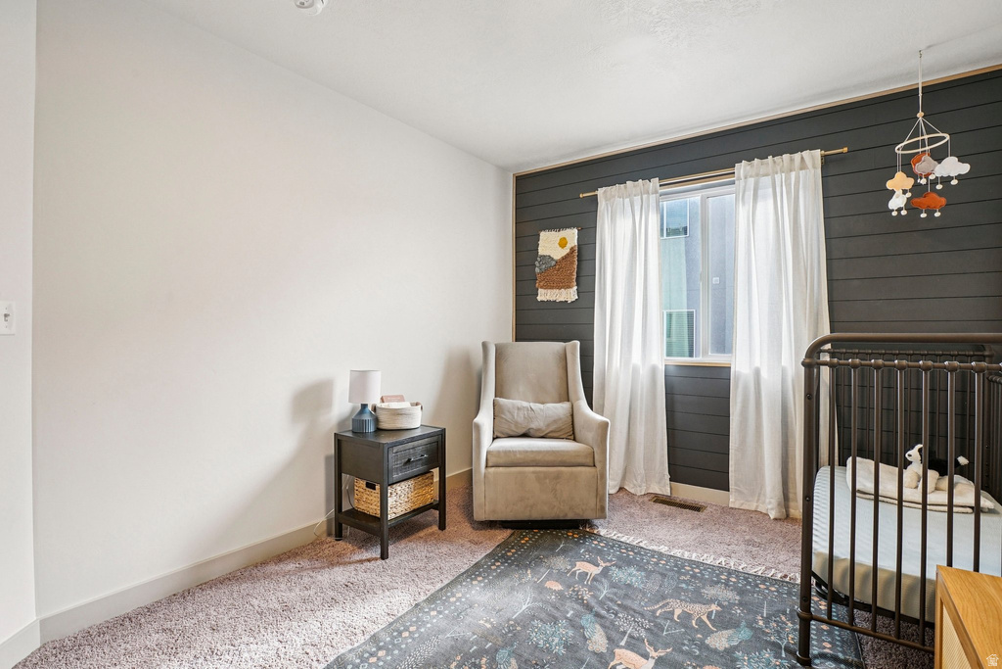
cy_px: 334
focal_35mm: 16
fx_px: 445
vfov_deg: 73.8
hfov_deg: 96.7
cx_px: 501
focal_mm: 16
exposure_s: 1/30
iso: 400
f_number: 8
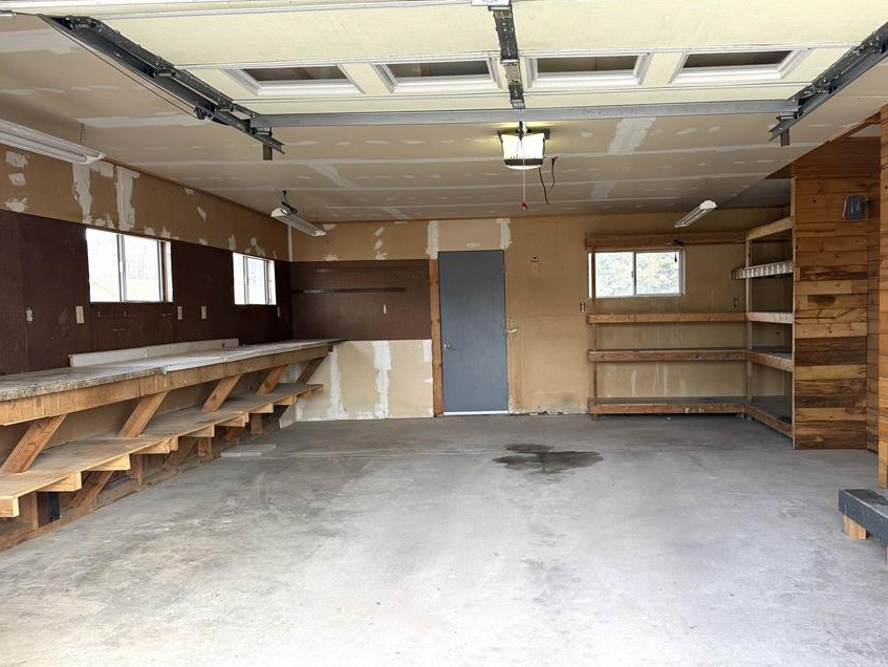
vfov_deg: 48.2
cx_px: 515
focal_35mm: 29
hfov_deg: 61.3
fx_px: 744
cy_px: 347
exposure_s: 1/161
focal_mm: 6.76
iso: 64
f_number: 1.78
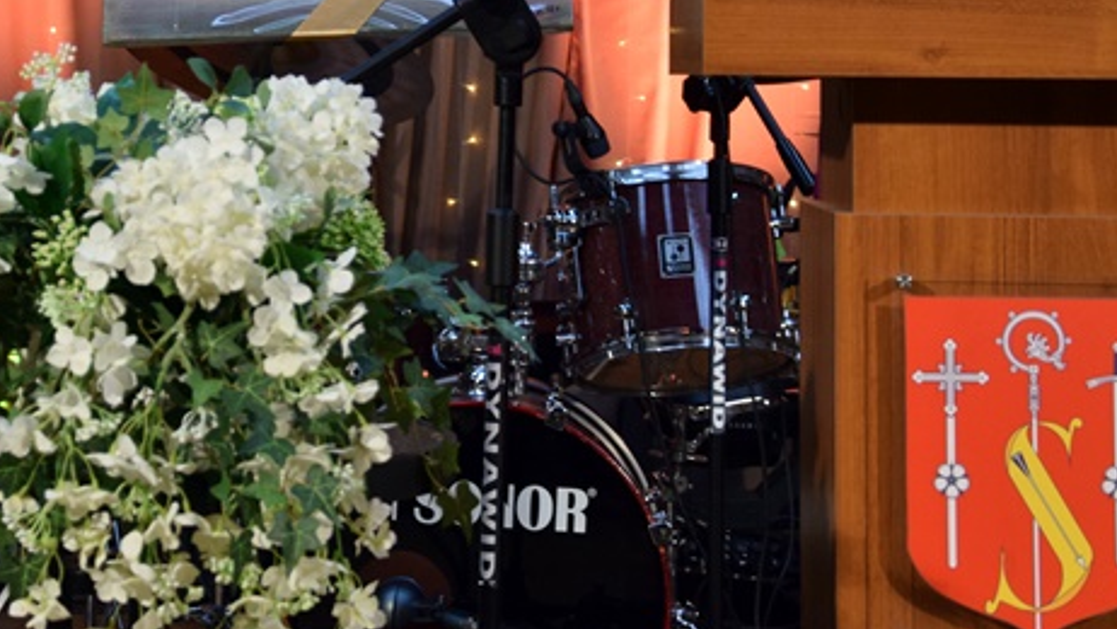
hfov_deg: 19.9
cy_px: -34
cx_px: 336
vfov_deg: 11.2
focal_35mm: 107
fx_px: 3170
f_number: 4.5
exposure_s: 1/100
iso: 720
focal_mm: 35
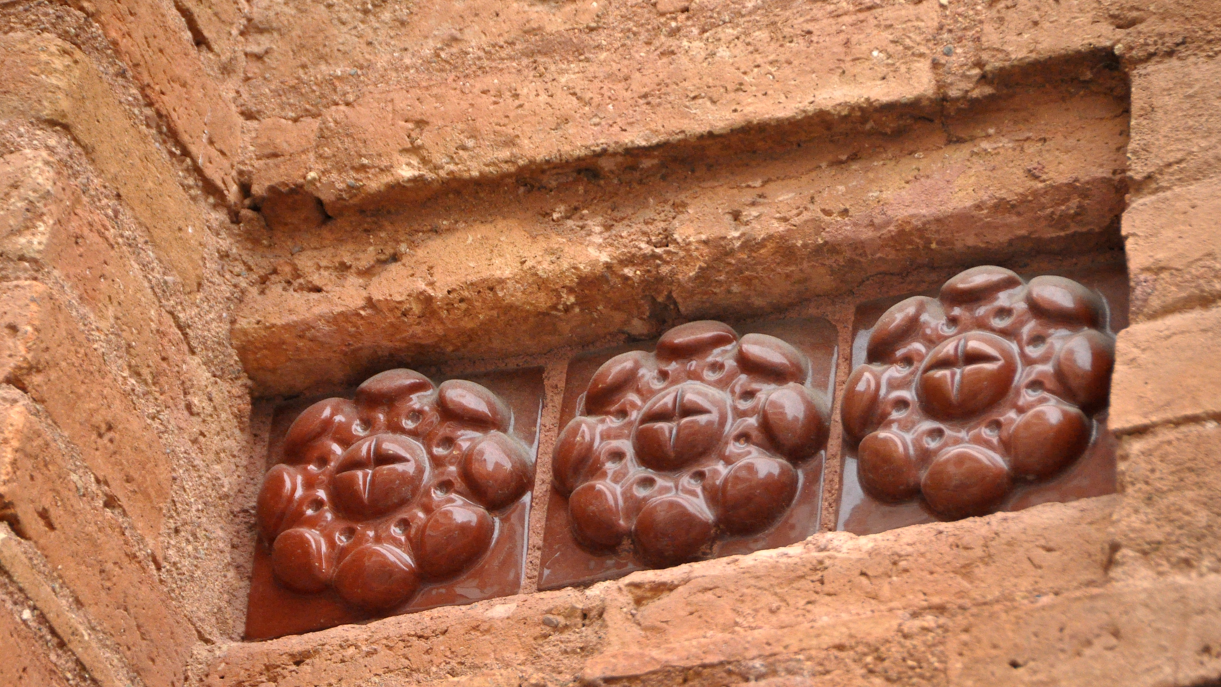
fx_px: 10199
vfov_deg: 3.9
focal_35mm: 315
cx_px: 610
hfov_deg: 6.9
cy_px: 406
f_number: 5.6
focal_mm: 200
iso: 1600
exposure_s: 1/400
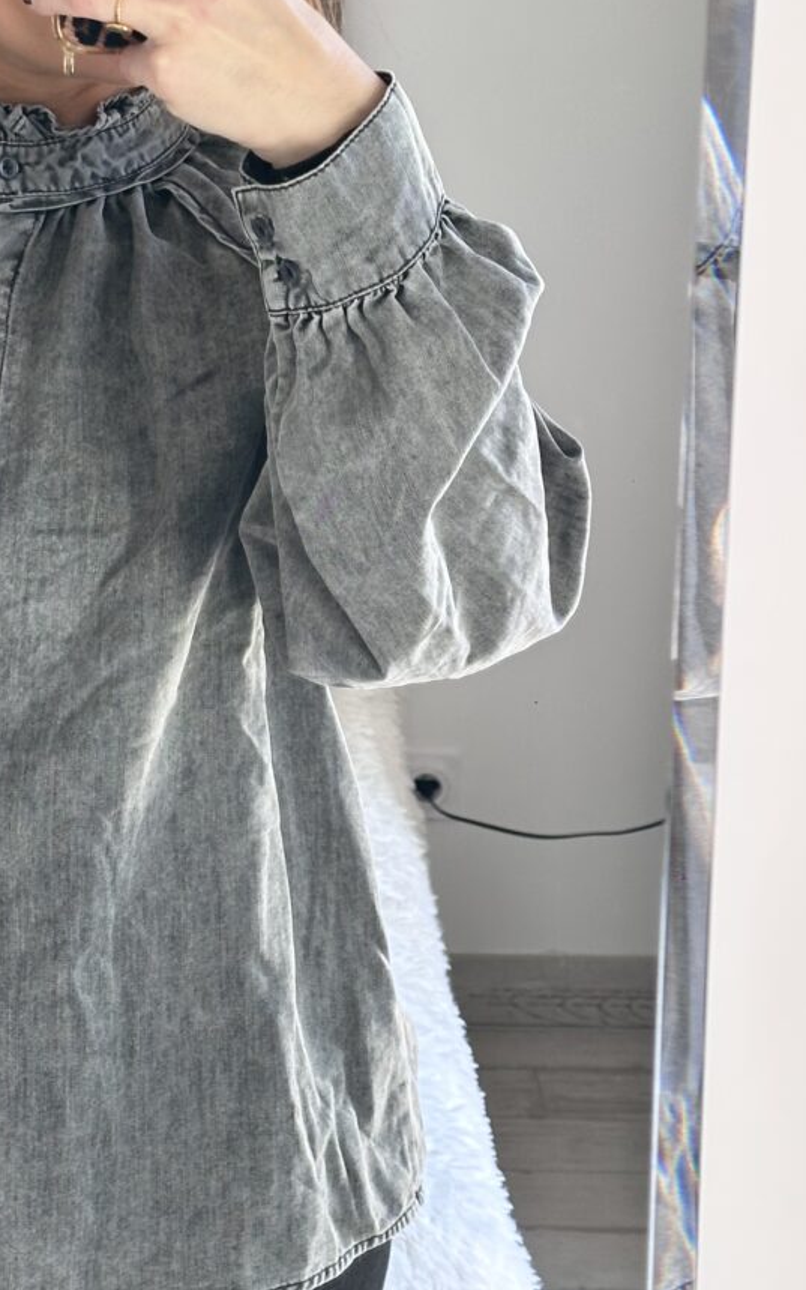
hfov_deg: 14.3
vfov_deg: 22.7
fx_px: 3198
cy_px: 473
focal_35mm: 91
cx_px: 155
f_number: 1.78
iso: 100
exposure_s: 1/60
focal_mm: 6.86
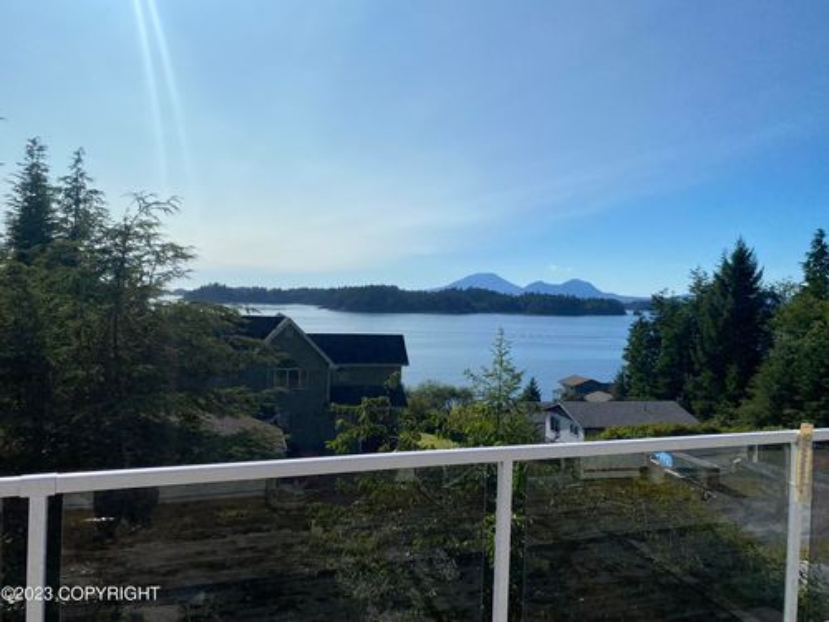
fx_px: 623
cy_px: 311
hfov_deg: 67.3
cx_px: 414
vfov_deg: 53.1
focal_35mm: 26
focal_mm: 4.25
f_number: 1.8
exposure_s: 1/8197
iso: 32
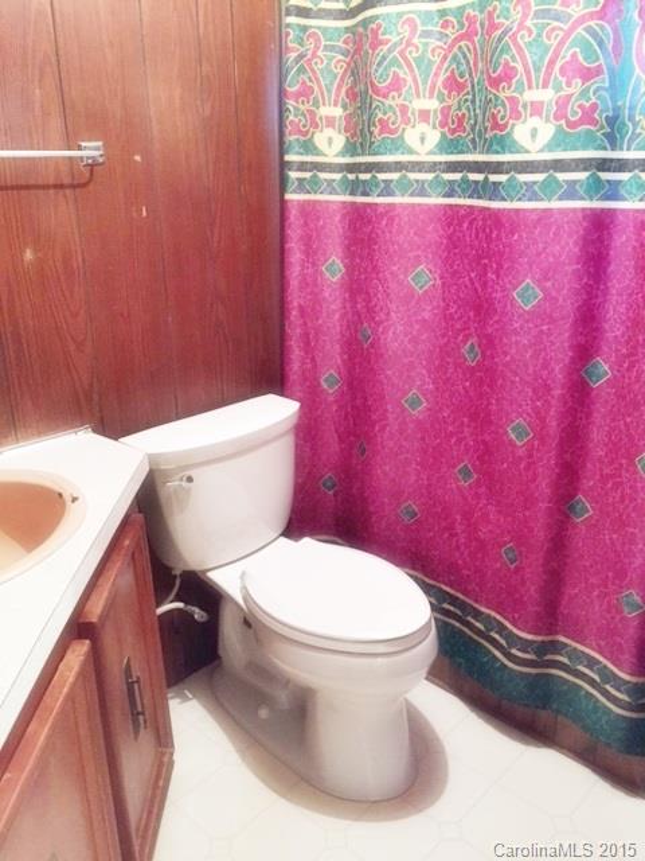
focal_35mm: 29
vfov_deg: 61.7
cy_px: 430
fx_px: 720
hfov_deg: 48.2
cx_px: 322
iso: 250
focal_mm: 4.15
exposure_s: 1/15
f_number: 2.2
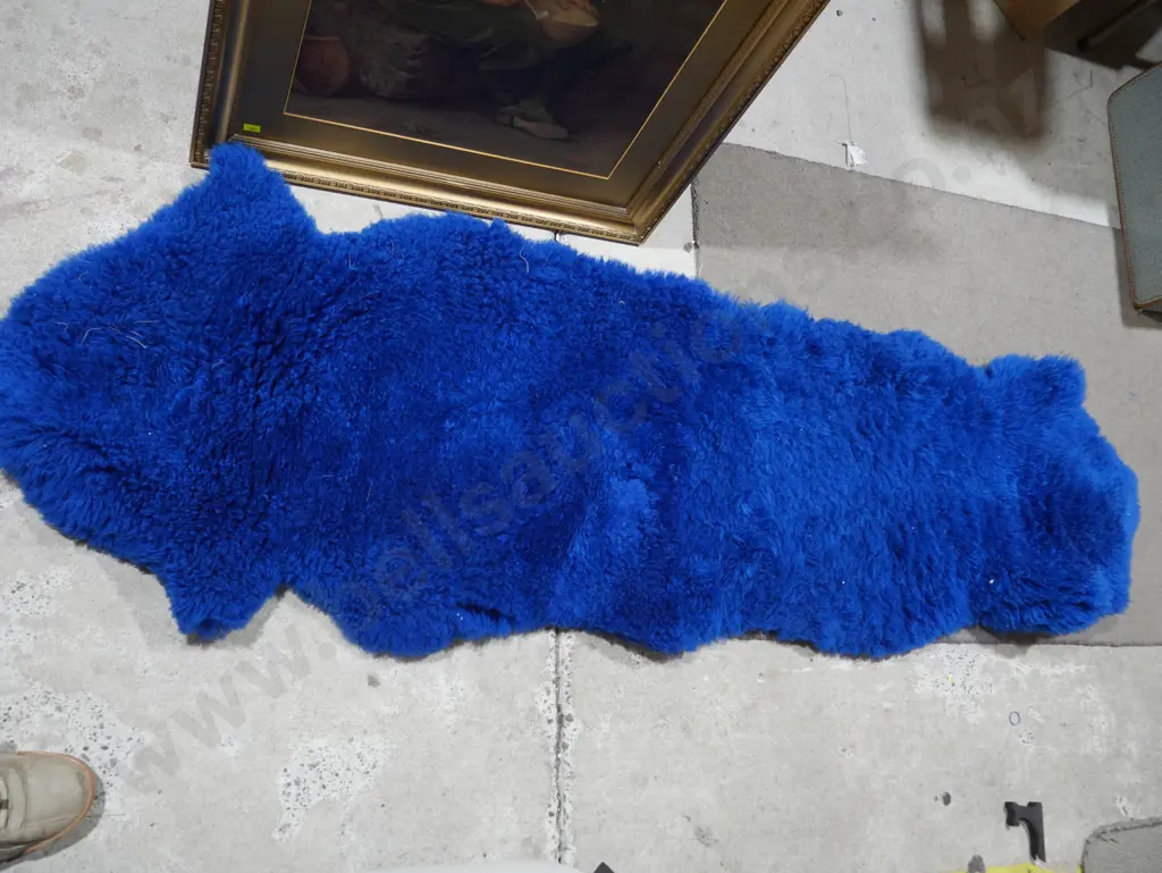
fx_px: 1075
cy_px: 436
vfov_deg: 44.2
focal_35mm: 32
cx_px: 581
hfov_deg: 56.8
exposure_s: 1/60
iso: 400
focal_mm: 16
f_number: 3.6
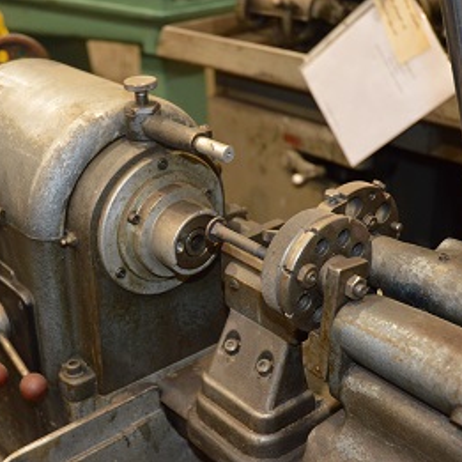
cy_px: 233
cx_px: 188
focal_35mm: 57
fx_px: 855
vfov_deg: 30.2
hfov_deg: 30.2
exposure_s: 1/60
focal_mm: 29
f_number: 3.8
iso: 2000
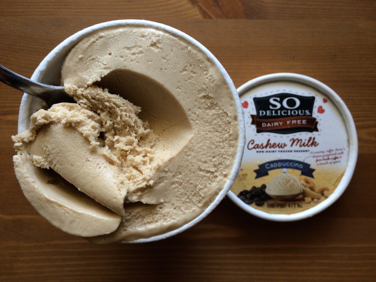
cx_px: 188
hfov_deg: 61.7
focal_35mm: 29
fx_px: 315
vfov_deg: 48.2
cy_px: 141
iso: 64
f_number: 2.2
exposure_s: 1/30
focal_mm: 4.15
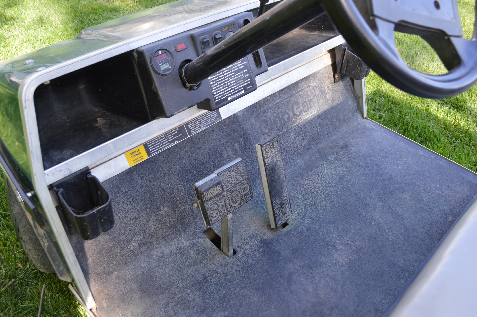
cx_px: 238
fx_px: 397
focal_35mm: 30
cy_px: 158
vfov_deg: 43.5
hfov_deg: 62.0
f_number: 5.6
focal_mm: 20
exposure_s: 1/125
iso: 280
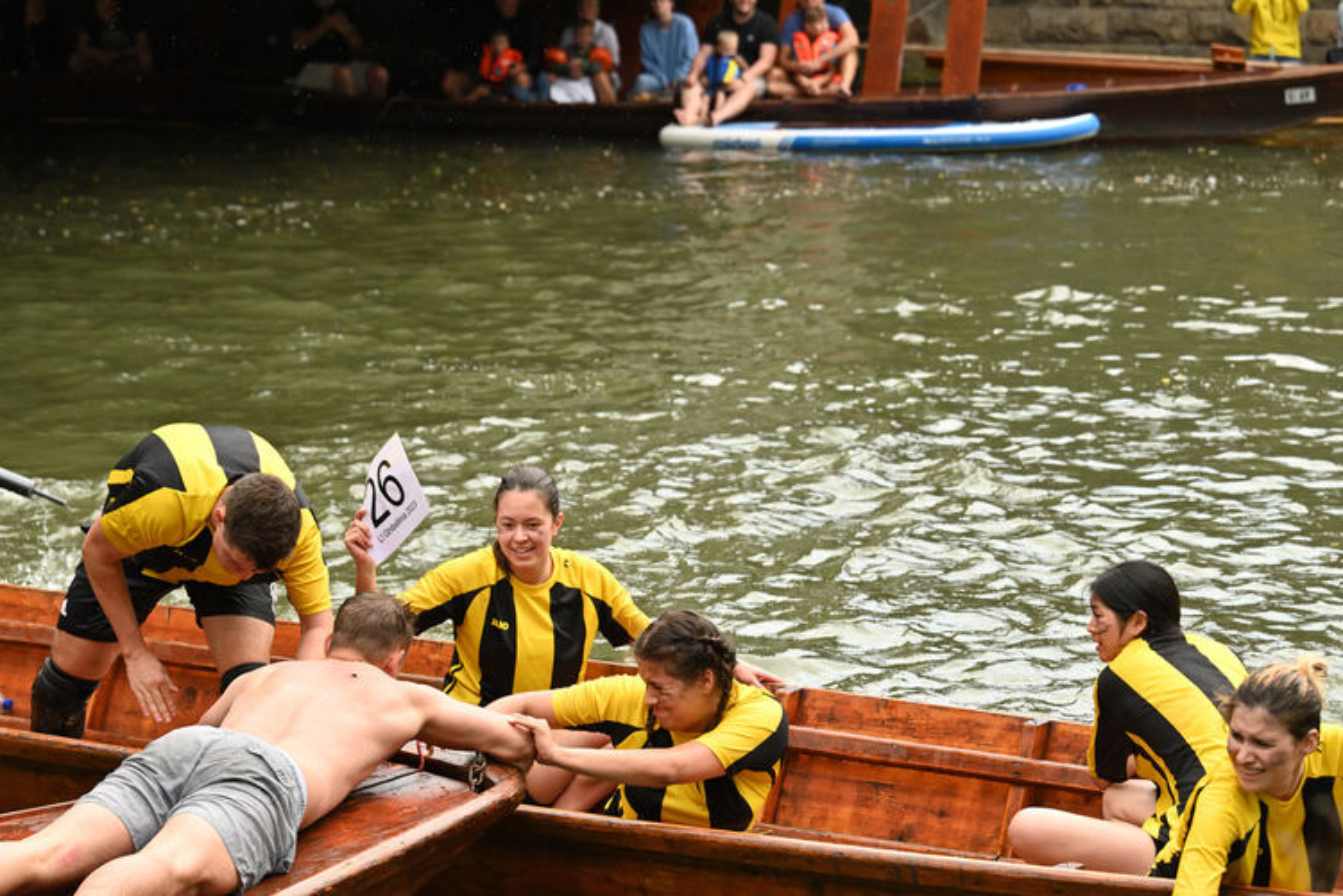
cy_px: 572
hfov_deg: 18.3
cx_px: 578
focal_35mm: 112
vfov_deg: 12.2
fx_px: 4178
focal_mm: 70
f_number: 3.5
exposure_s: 1/1250
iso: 400
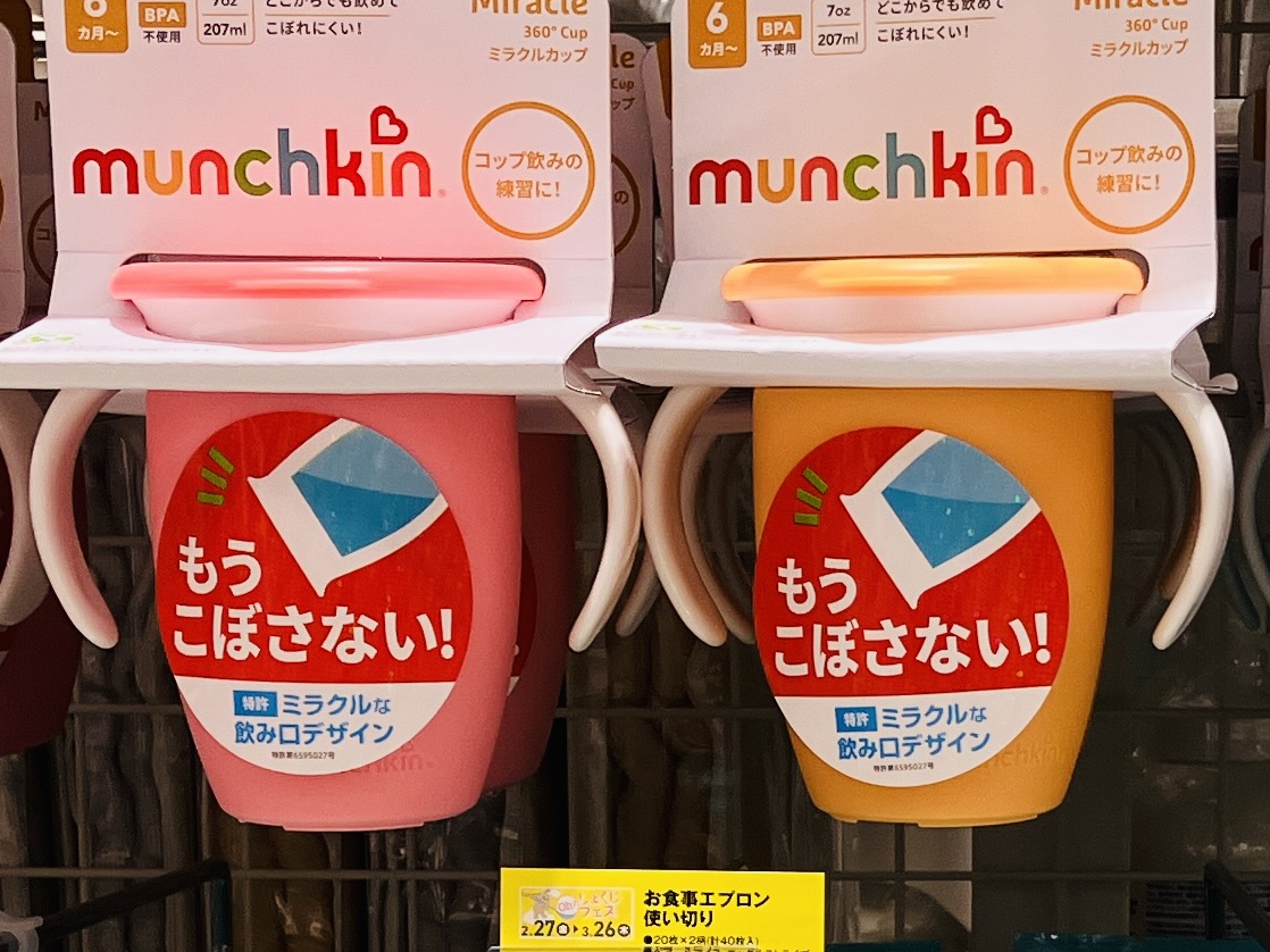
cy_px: 1159
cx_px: 1005
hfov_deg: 19.3
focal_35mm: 101
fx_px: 3705
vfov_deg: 14.2
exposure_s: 1/100
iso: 50
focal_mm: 3.99
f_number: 1.8
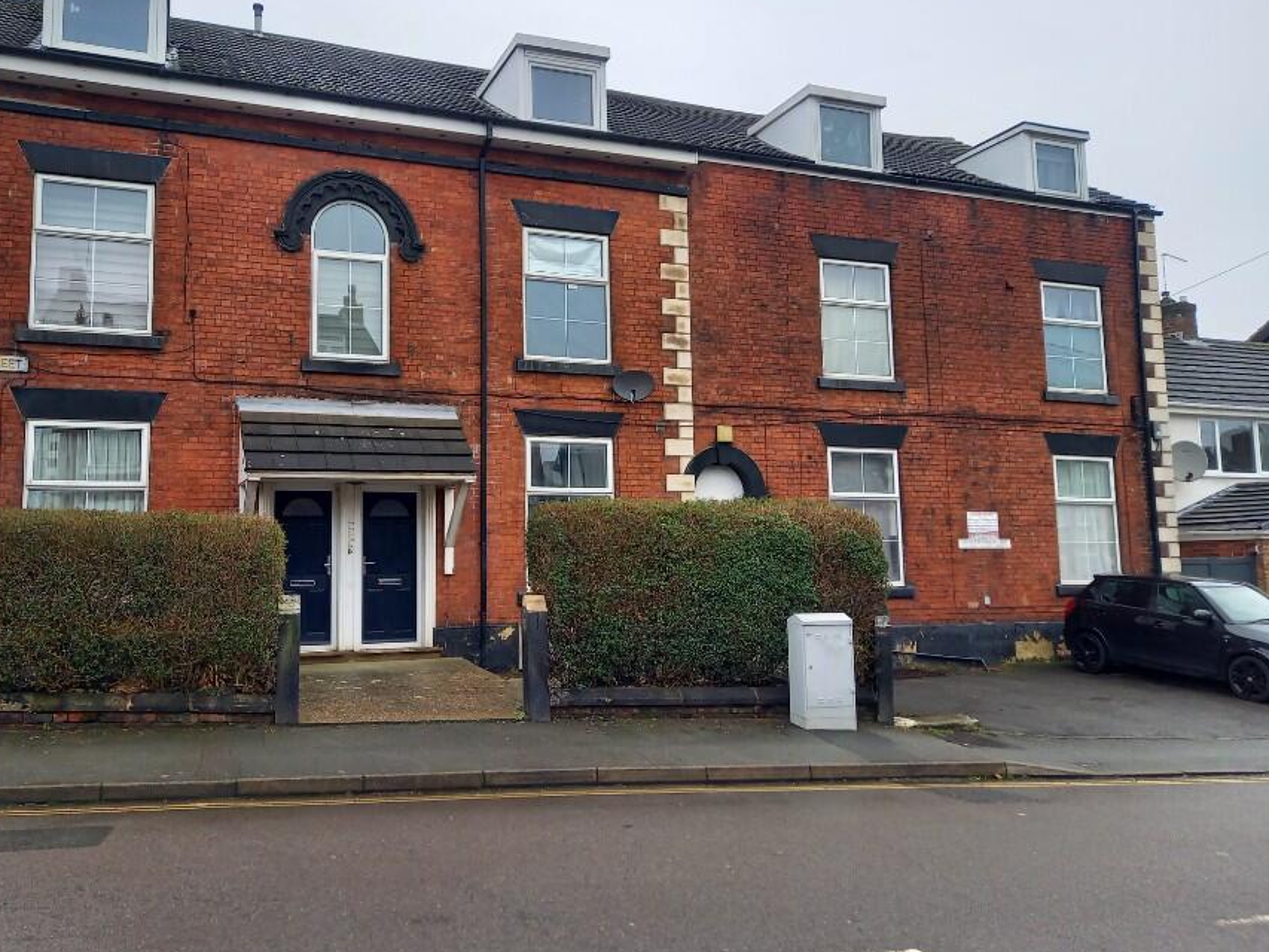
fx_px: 1100
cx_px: 550
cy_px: 414
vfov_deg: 46.7
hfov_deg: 59.7
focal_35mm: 30
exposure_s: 1/100
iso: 100
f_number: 1.8
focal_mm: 4.65
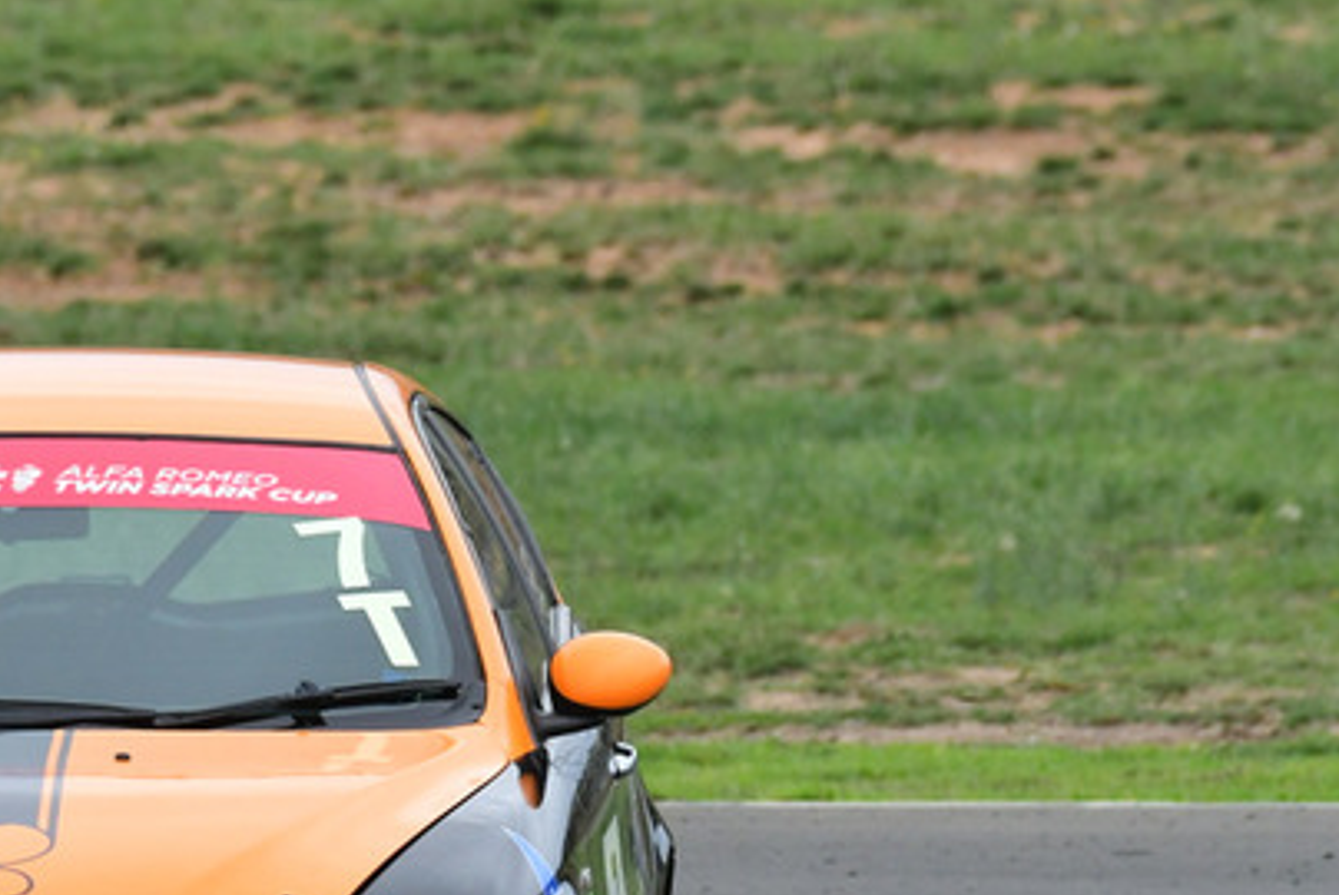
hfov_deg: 1.4
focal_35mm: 1484
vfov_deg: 0.9
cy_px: 560
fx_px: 55234
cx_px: 421
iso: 1250
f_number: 11
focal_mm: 500
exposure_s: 1/640
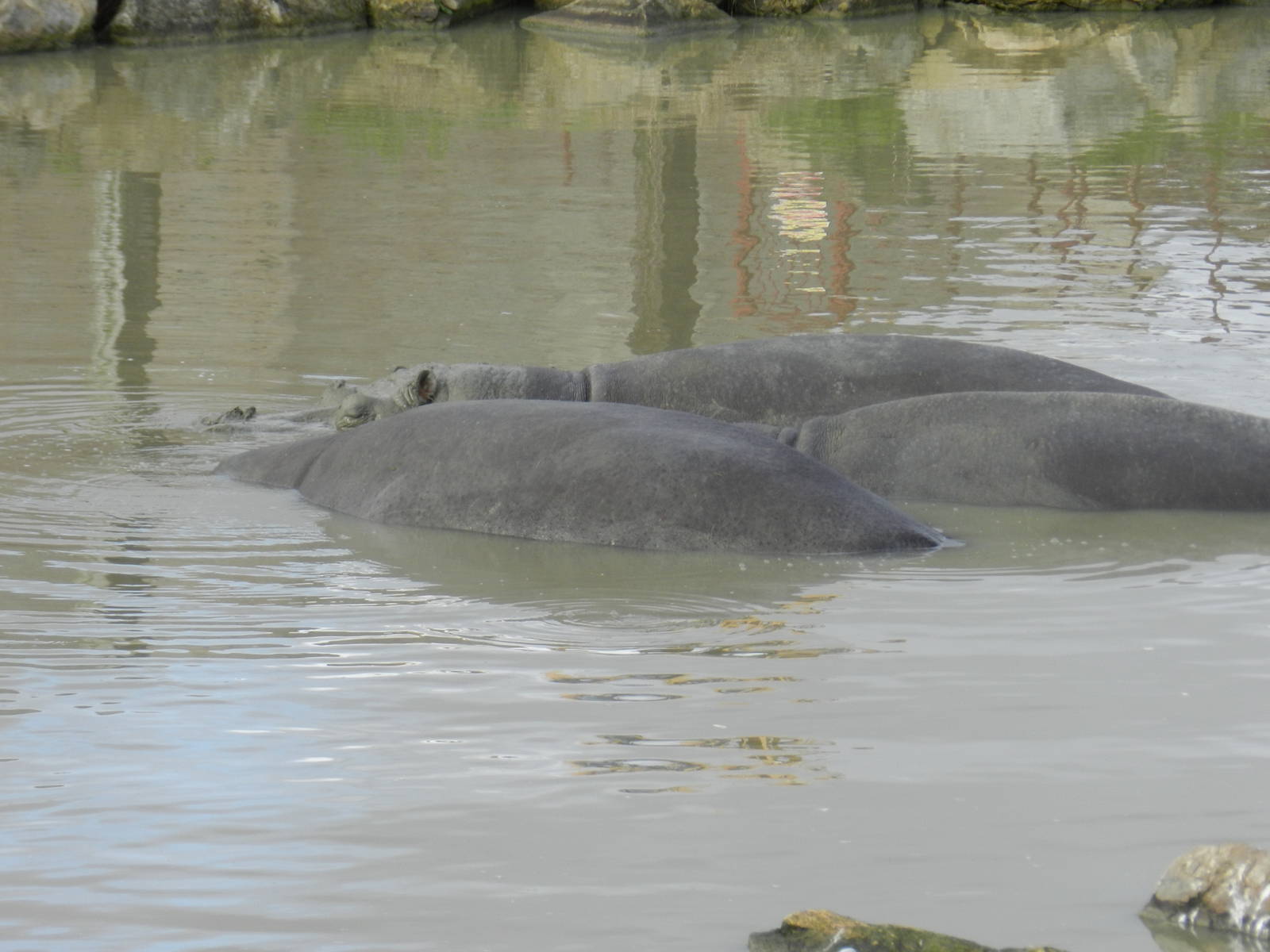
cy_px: 476
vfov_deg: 4.0
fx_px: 13648
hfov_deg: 5.3
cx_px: 635
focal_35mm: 372
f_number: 5.6
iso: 160
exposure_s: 1/250
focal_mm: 66.1
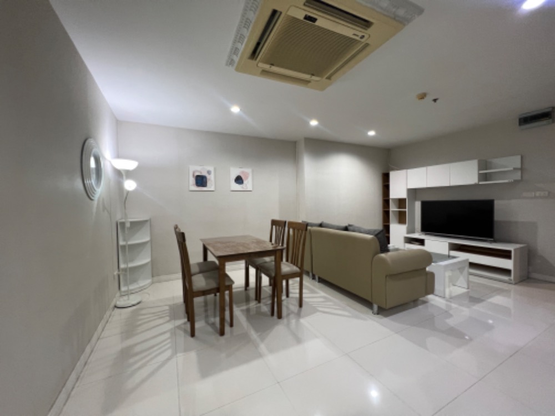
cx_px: 278
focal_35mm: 13
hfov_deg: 106.2
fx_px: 208
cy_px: 208
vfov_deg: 89.9
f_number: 1.8
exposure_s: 1/50
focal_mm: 1.57
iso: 200
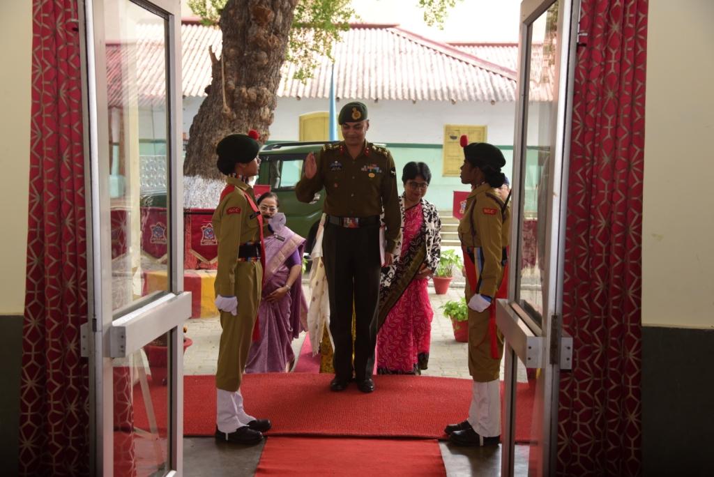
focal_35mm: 40
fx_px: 794
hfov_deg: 48.4
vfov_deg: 33.4
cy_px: 238
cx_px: 357
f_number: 5
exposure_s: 1/250
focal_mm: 40
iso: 800
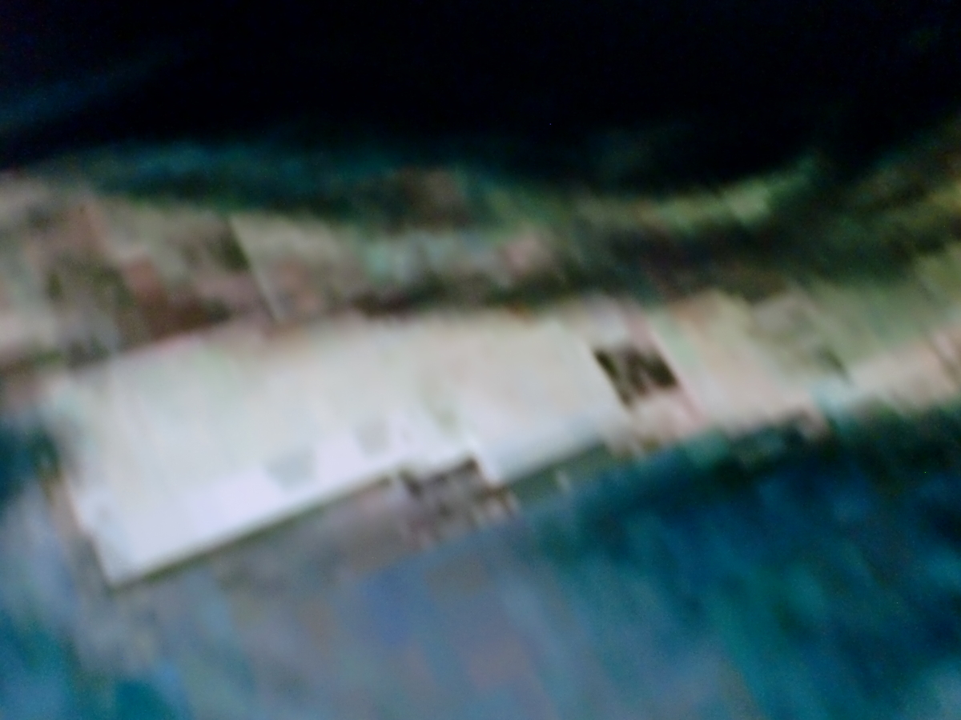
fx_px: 972
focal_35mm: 35
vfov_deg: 40.7
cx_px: 480
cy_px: 360
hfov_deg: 52.6
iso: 320
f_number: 3.1
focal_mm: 6.3
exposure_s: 1/60
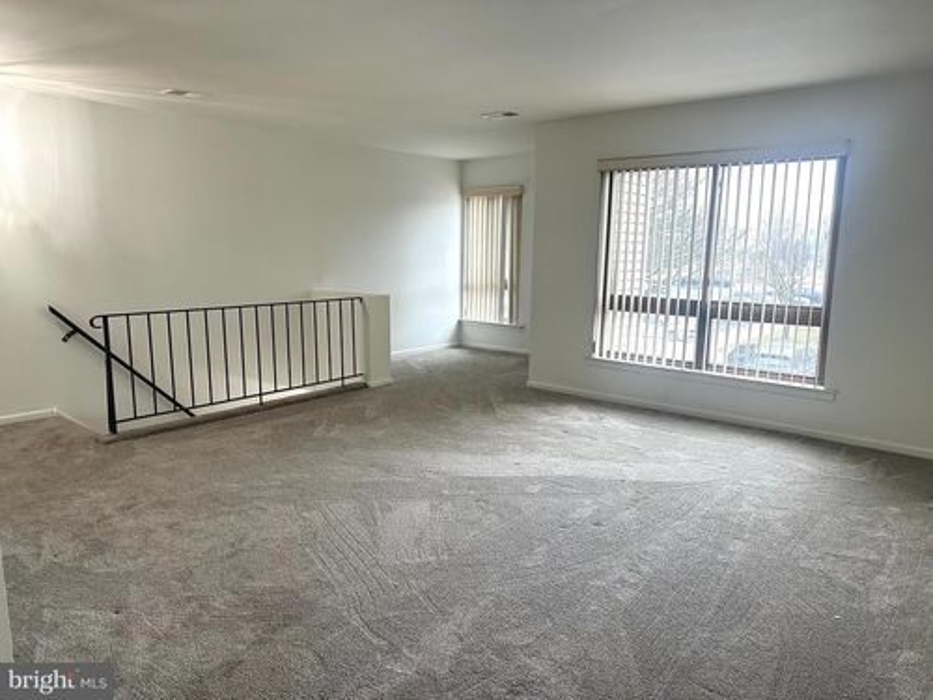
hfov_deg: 71.6
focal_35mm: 24
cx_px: 466
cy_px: 350
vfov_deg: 56.8
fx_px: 647
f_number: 1.78
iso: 250
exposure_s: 1/120
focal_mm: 6.86
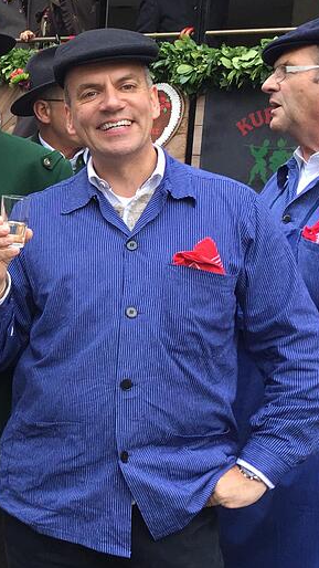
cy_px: 234
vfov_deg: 35.4
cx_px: -98
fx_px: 888
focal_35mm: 59
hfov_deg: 18.9
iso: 50
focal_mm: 4.15
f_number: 2.2
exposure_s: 1/100
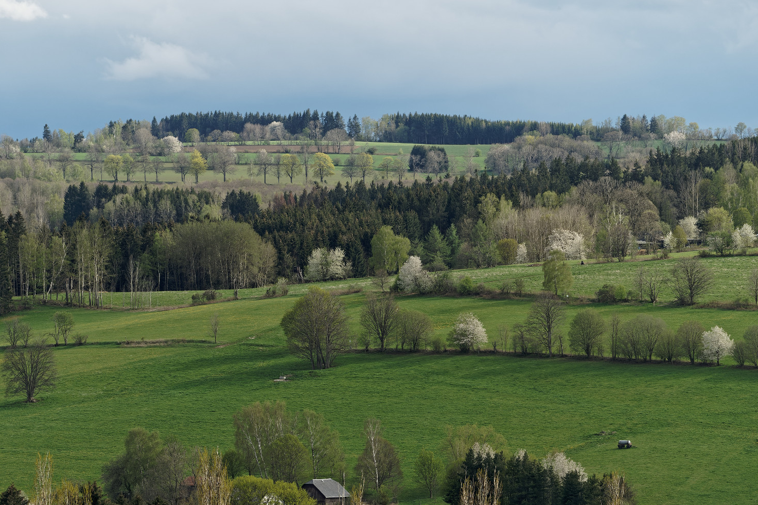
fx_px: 5353
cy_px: 332
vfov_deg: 5.4
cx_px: 326
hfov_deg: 8.1
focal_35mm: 254
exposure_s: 1/400
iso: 200
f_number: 8
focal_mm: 182.9
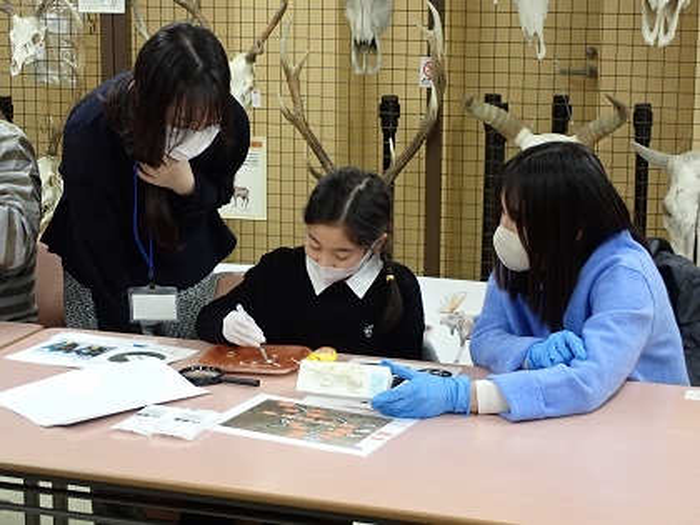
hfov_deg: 27.4
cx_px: 350
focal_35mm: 71
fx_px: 1436
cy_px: 262
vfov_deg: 20.7
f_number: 3.9
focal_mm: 12.73
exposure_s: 1/60
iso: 400
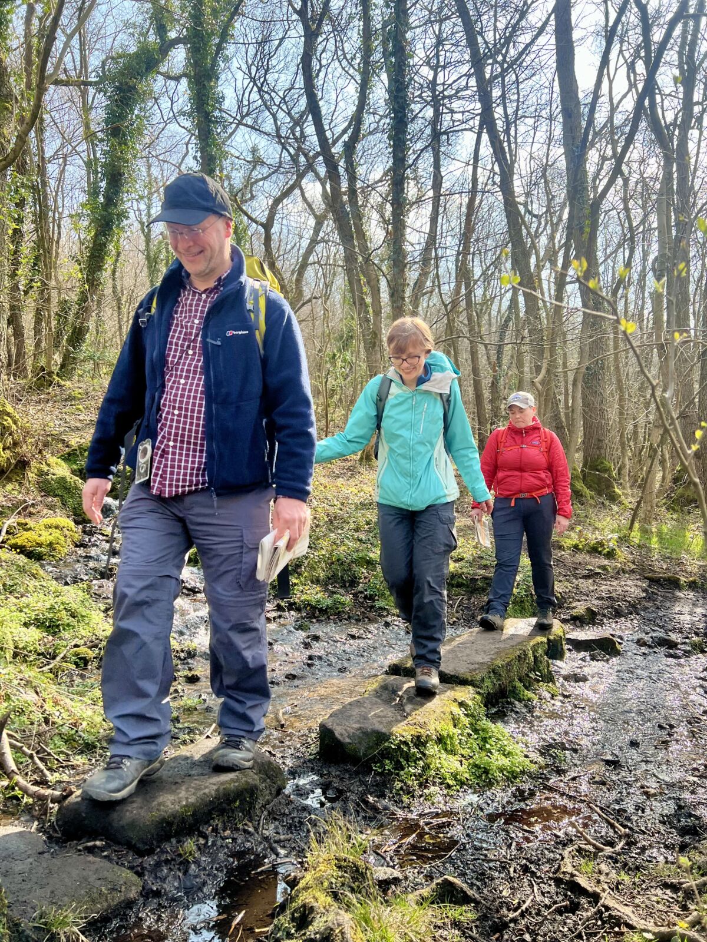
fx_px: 708
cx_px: 354
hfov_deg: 53.1
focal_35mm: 26
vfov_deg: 67.3
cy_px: 471
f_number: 1.5
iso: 50
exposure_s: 1/780
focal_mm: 5.7
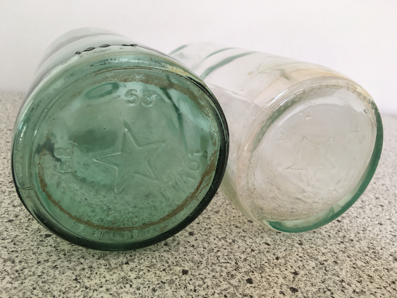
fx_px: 333
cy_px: 149
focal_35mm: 29
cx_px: 198
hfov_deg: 61.7
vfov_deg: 48.2
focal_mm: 4.15
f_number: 2.2
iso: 32
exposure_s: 1/50
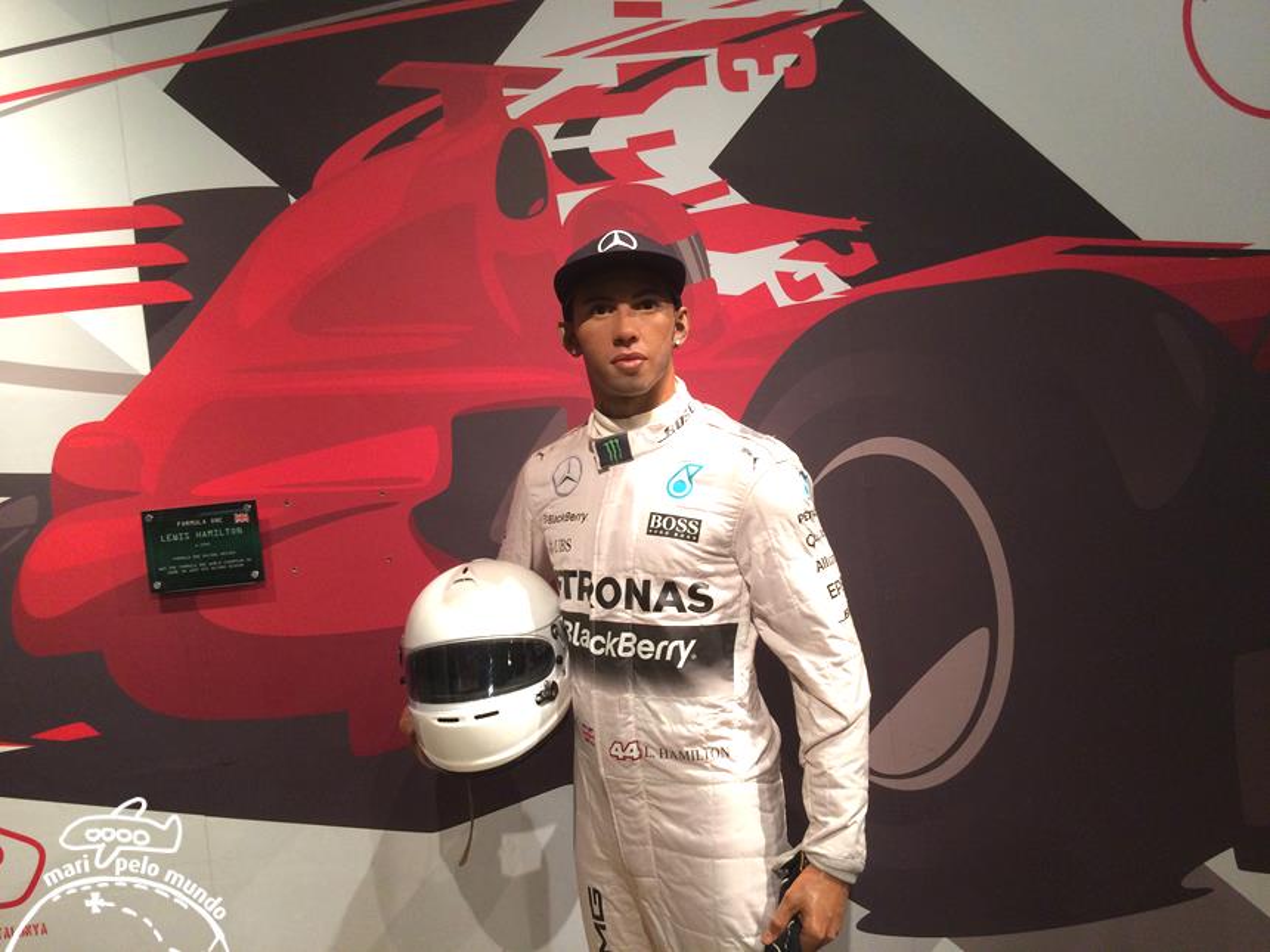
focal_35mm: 29
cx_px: 635
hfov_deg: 61.7
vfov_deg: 48.2
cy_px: 476
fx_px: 1064
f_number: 2.2
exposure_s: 1/33
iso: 160
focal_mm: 4.15
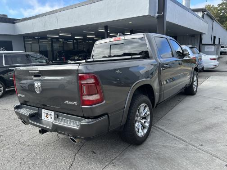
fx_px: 170
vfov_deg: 53.1
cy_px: 85
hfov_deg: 67.3
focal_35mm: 26
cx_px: 114
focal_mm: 5.7
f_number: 1.5
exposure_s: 1/1068
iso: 50
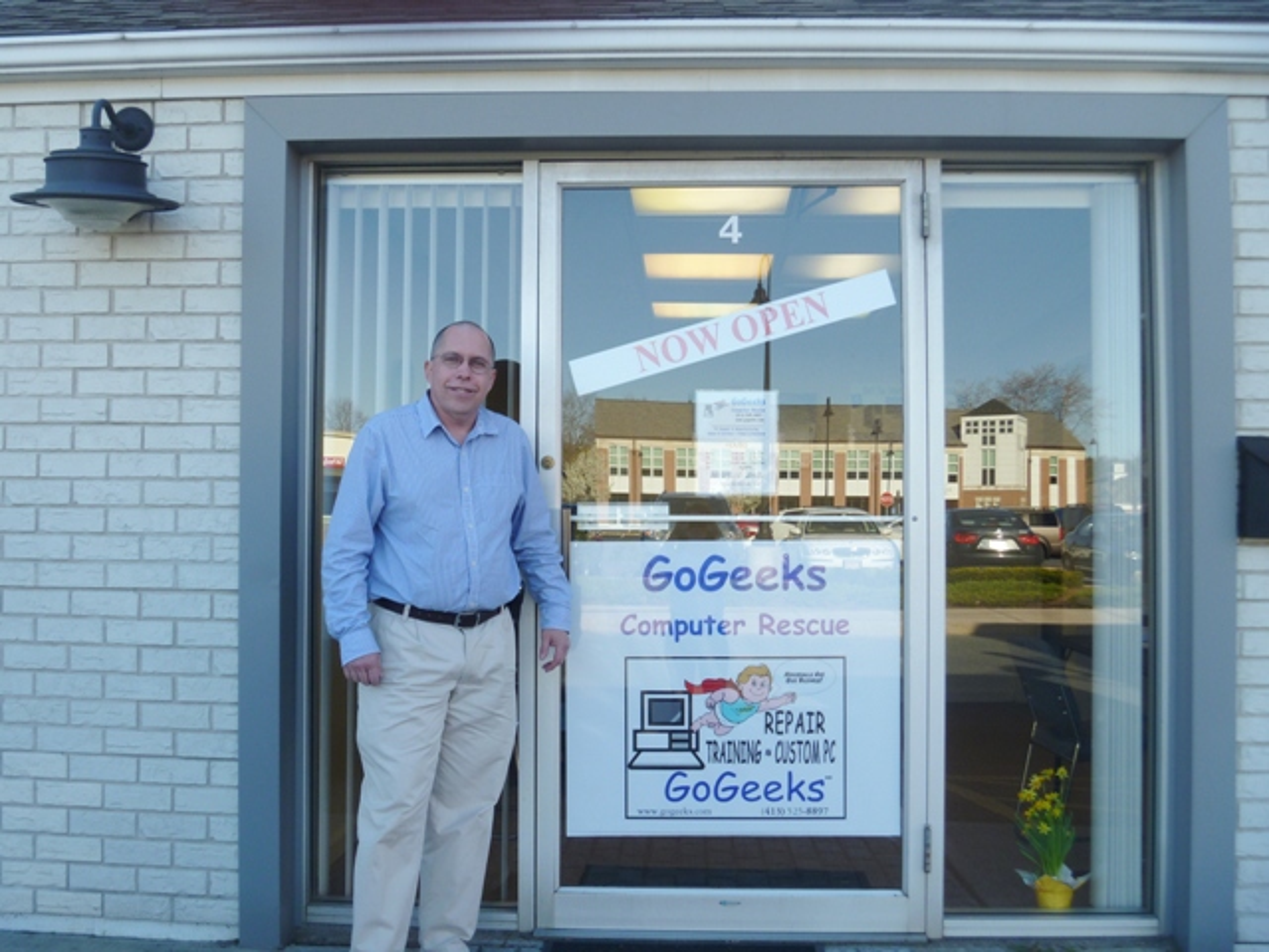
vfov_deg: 40.7
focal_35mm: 35
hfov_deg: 52.6
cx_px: 634
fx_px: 1283
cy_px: 476
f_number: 3.5
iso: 80
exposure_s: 1/160
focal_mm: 6.3
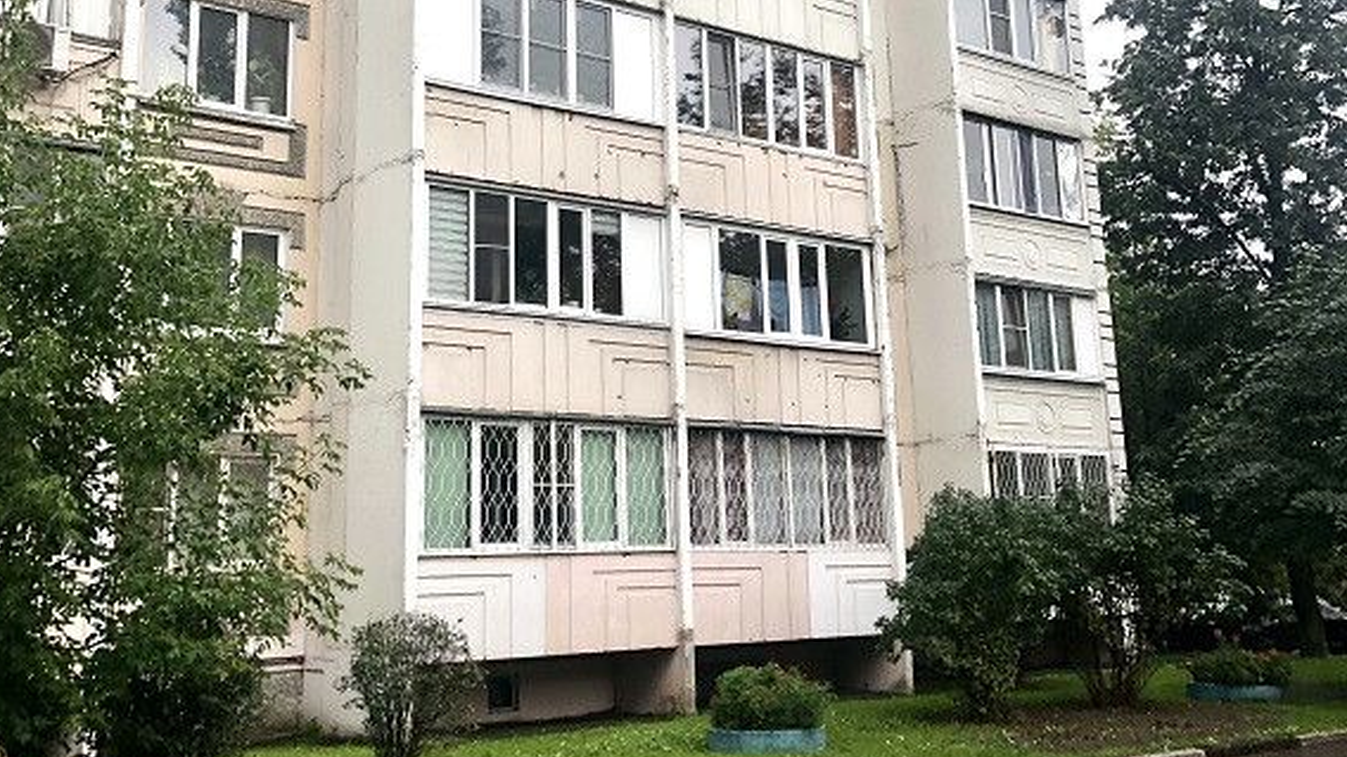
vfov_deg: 27.3
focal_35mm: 43
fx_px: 1535
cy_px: 185
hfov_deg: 47.4
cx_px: 640
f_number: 1.8
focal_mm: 3.99
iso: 20
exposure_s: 1/289
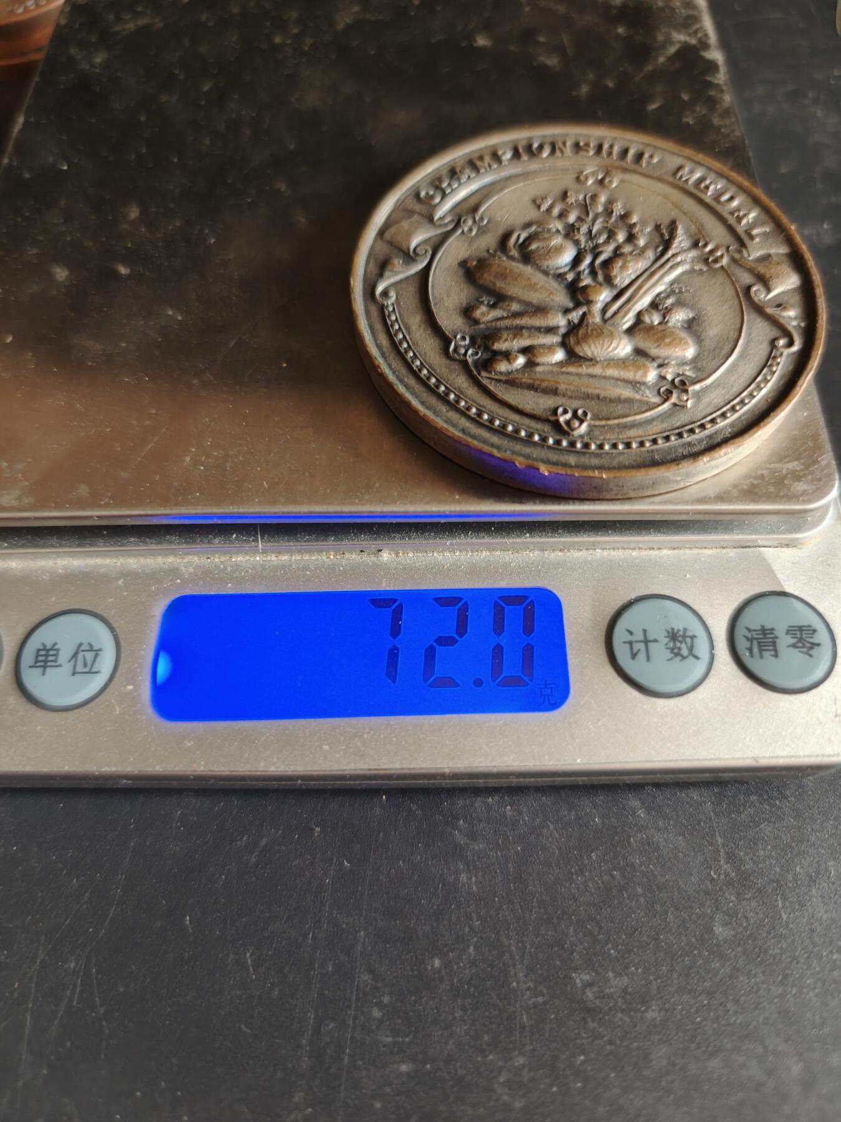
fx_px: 745
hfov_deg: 58.9
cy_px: 561
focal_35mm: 23
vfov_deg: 73.9
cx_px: 420
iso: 640
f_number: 1.6
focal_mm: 6.06
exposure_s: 1/100
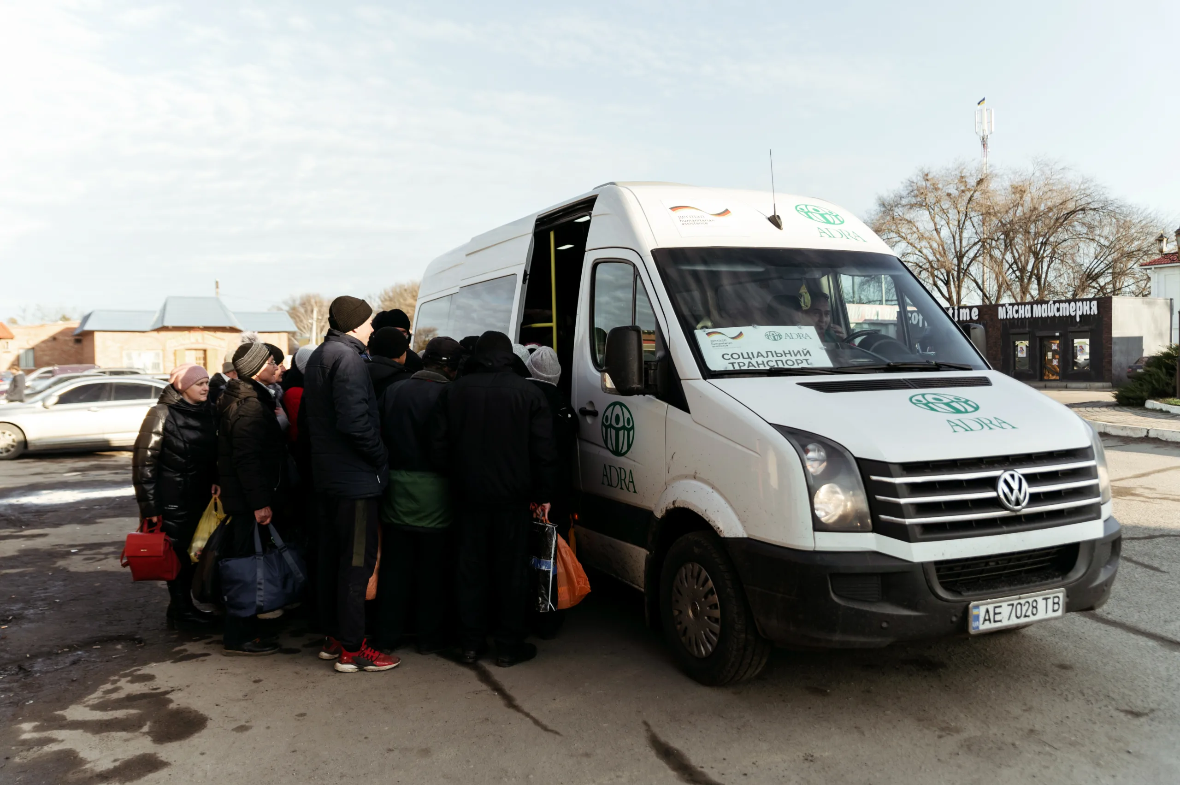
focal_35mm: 31
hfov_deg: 60.3
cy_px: 392
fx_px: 1015
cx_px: 590
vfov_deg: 42.3
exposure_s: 1/2500
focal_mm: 31
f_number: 2.8
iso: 320
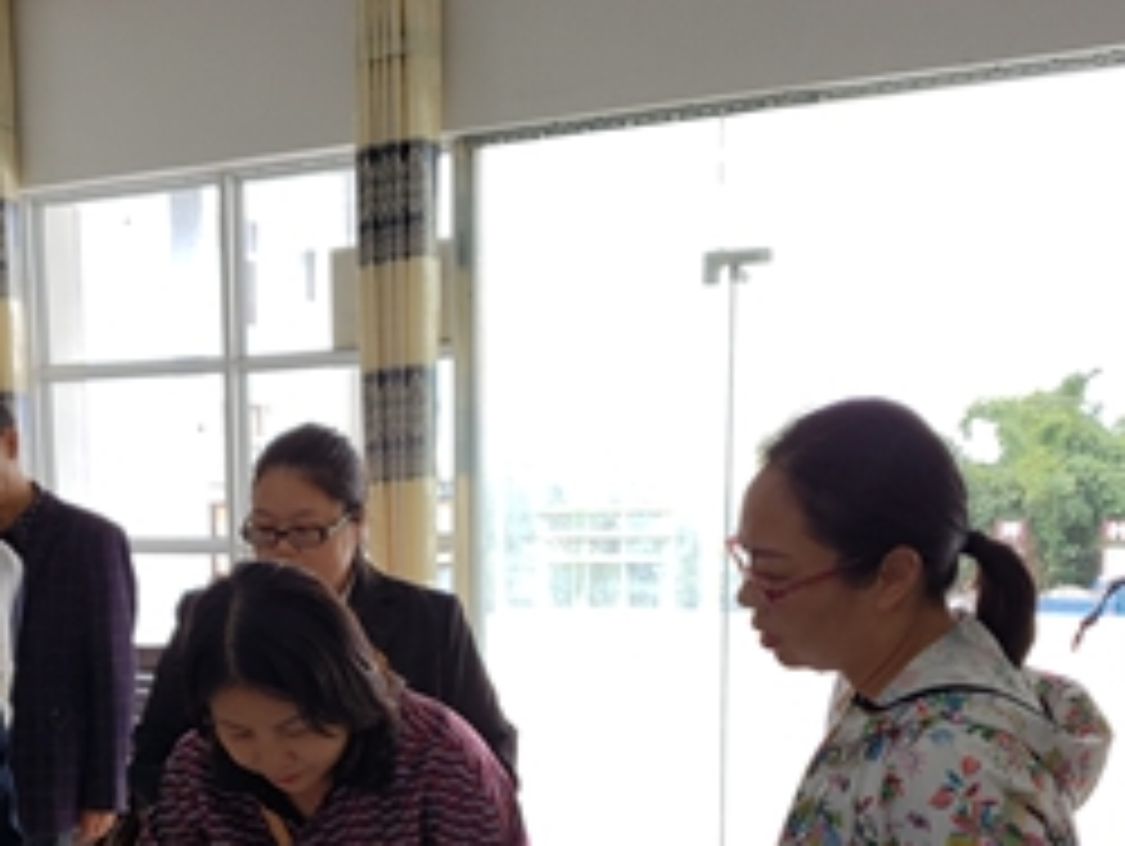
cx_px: 315
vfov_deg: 27.3
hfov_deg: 36.1
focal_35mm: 52
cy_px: 713
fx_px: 1692
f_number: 1.5
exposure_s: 1/142
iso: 50
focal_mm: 4.3
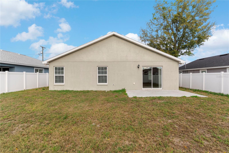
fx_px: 108
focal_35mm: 17
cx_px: 114
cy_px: 76
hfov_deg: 93.3
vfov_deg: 70.5
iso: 100
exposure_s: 1/125
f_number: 8
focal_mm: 17
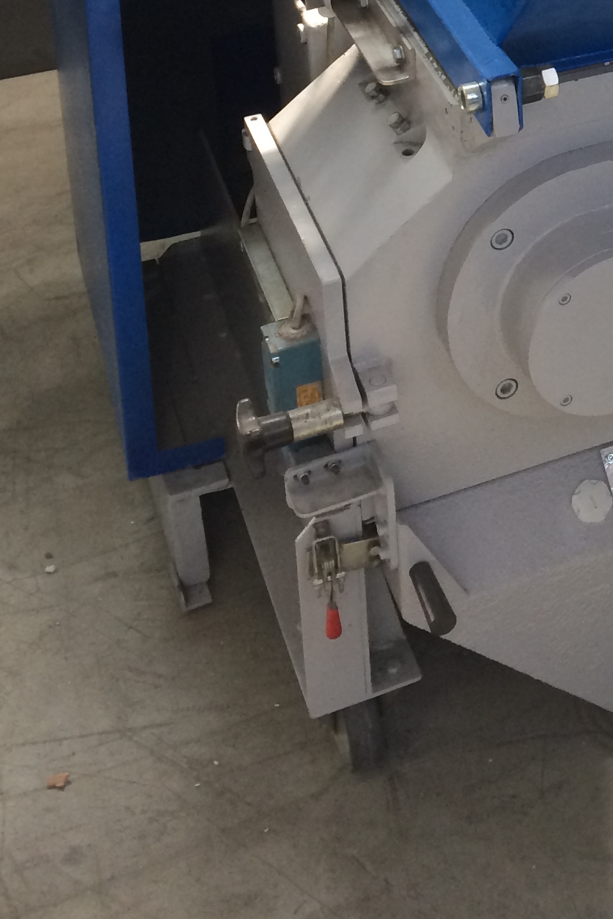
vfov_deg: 25.7
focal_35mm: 72
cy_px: -120
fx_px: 1838
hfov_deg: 17.8
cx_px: 779
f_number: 2.2
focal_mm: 4.12
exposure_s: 1/30
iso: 50
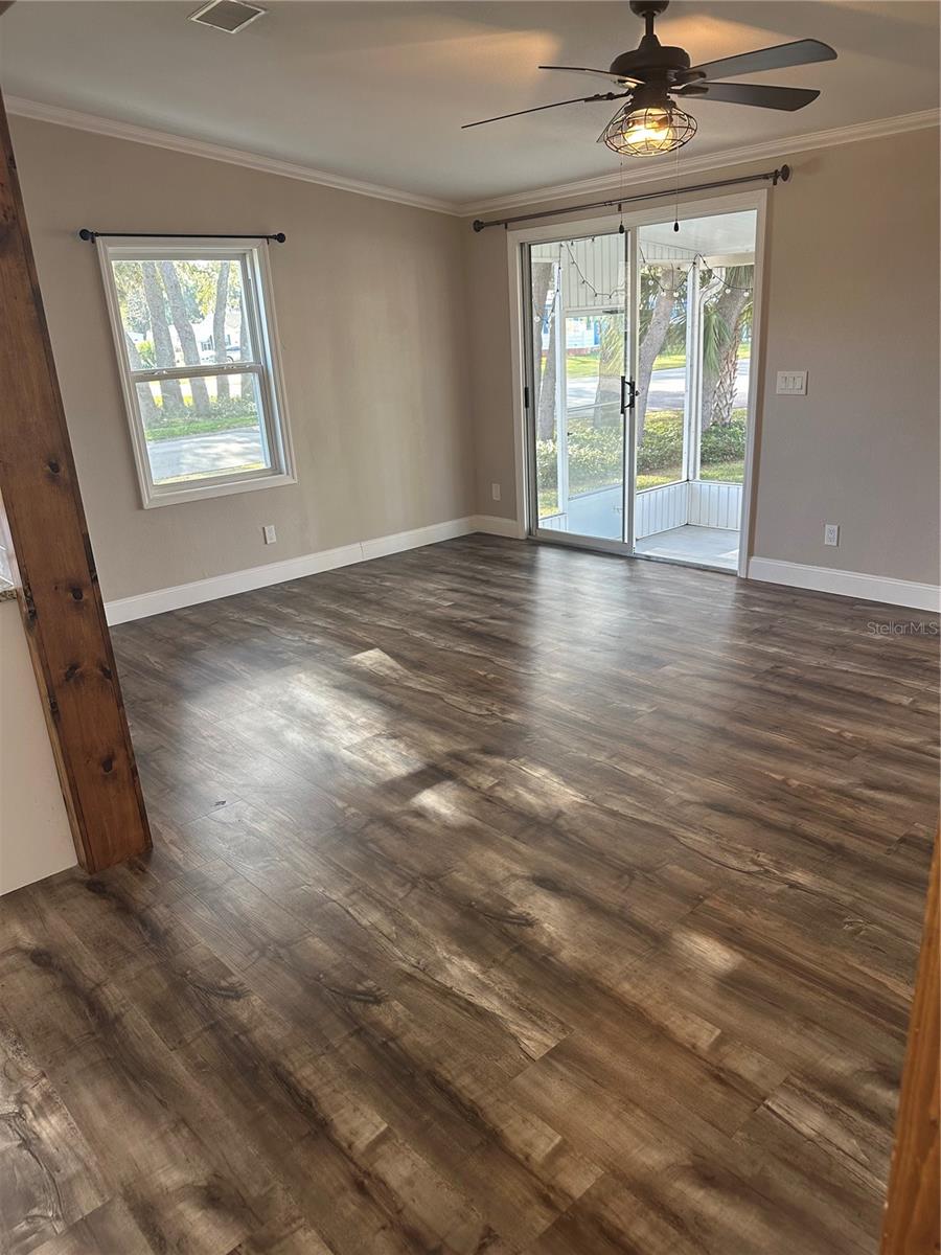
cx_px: 470
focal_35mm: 24
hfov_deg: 56.8
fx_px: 870
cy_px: 628
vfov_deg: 71.6
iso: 160
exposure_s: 1/121
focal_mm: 6.86
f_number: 1.78
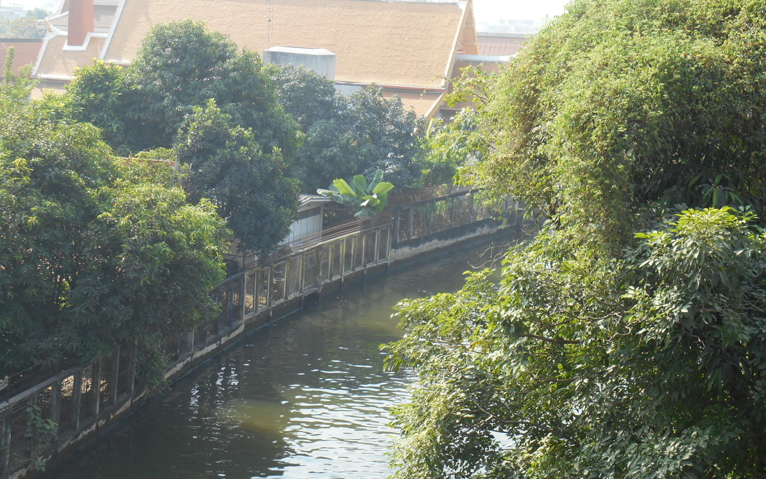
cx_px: 383
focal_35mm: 65
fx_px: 1357
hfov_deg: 31.5
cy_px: 194
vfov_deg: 20.0
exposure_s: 1/160
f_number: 4.4
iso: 80
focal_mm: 10.9
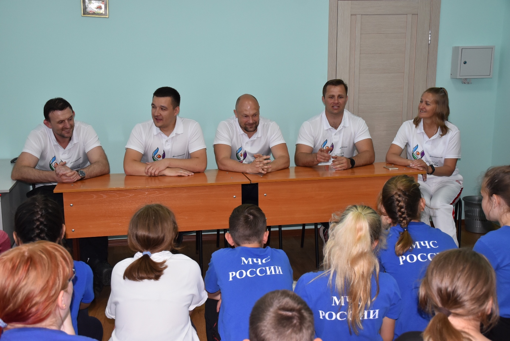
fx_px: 574
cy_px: 170
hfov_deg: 47.9
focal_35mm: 40
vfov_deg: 33.1
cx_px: 255
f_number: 5
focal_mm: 27
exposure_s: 1/100
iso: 800
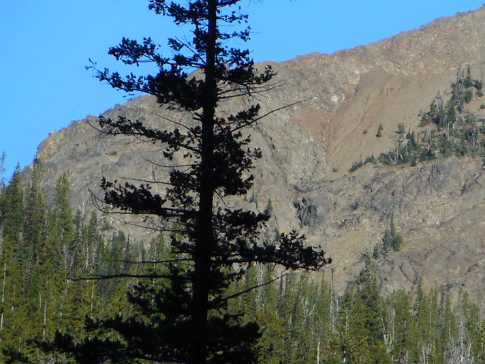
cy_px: 233
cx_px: 535
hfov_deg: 4.6
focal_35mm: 434
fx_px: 6081
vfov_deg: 3.4
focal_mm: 34.4
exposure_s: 1/500
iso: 125
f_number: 5.5
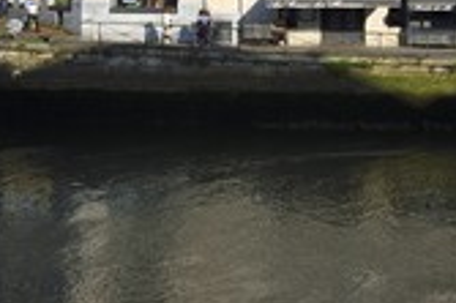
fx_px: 987
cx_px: 519
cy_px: -55
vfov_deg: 16.8
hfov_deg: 24.1
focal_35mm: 78
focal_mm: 31
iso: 200
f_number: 14
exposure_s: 1/250
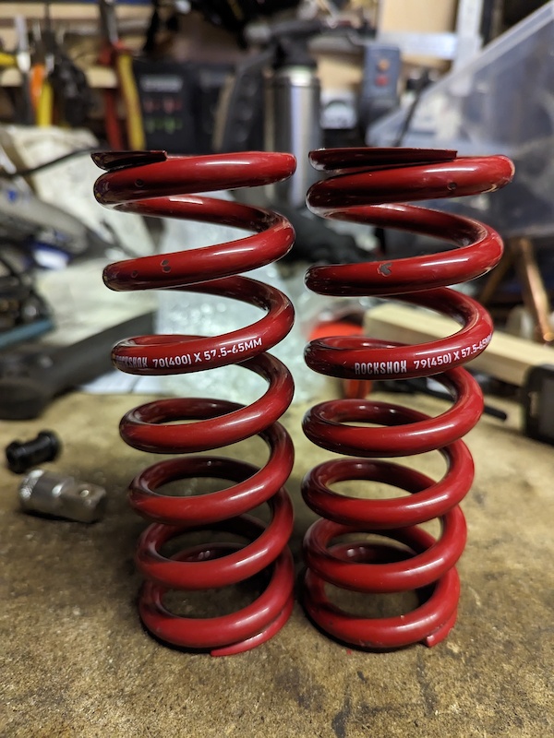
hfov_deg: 56.8
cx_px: 277
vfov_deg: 71.6
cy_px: 369
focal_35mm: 24
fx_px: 512
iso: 1235
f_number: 1.85
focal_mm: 6.81
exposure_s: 1/100
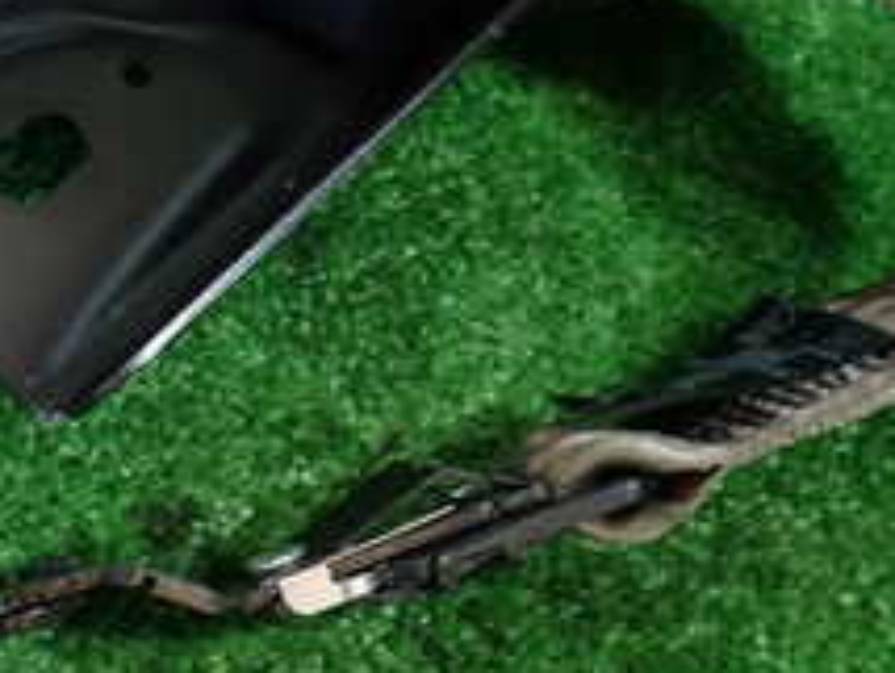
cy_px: 92
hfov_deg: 22.9
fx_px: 2174
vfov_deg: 17.4
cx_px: 176
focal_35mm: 84
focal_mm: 5.4
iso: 200
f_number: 2.3
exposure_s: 1/30
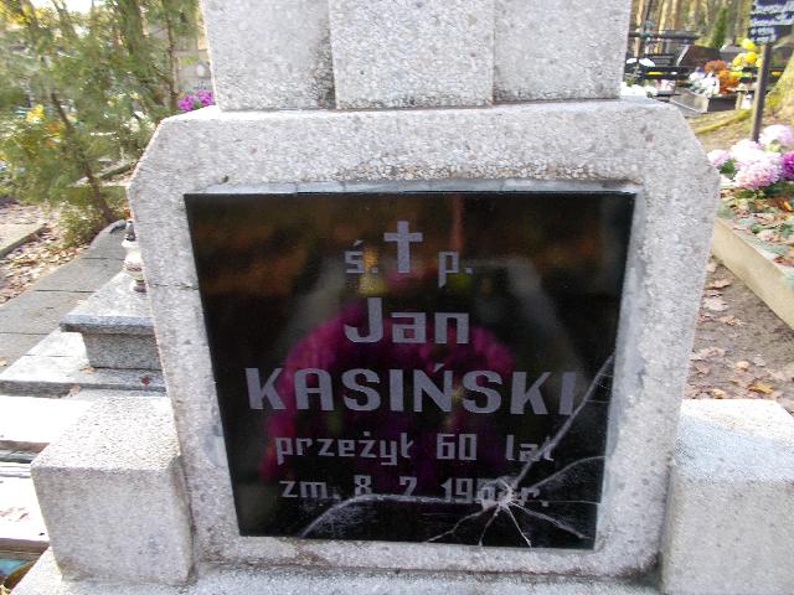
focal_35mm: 26
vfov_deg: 53.1
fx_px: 596
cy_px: 298
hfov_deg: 67.3
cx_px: 397
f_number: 3.2
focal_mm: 4.6
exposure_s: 1/30
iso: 80
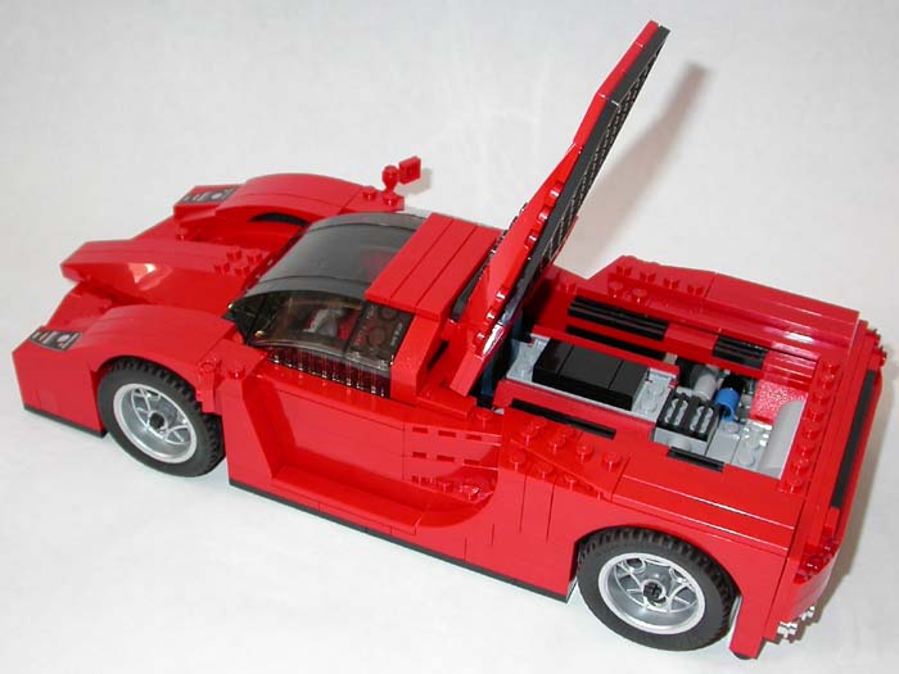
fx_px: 1013
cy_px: 337
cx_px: 450
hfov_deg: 47.9
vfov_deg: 36.8
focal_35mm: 39
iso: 100
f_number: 2.6
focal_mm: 8.2
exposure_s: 1/30
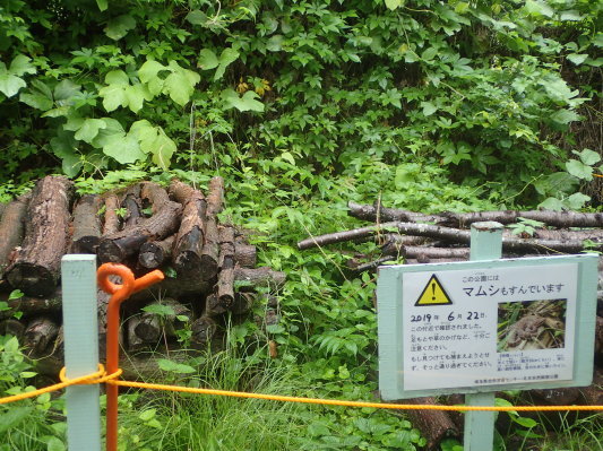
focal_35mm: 38
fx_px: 662
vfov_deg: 37.7
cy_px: 226
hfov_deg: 49.0
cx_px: 302
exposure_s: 1/60
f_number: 2.7
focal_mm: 6.86
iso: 200
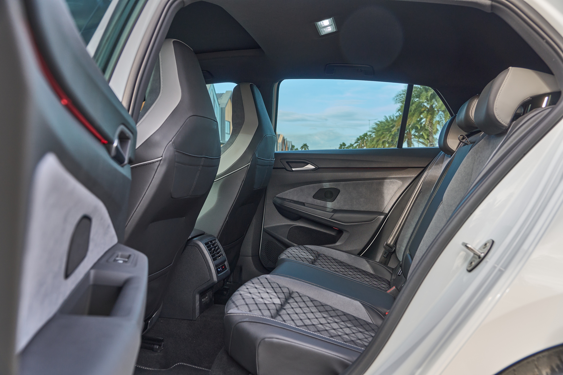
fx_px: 493
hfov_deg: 59.5
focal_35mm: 32
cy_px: 188
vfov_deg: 41.7
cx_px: 282
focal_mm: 21
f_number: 4
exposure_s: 1/100
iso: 80
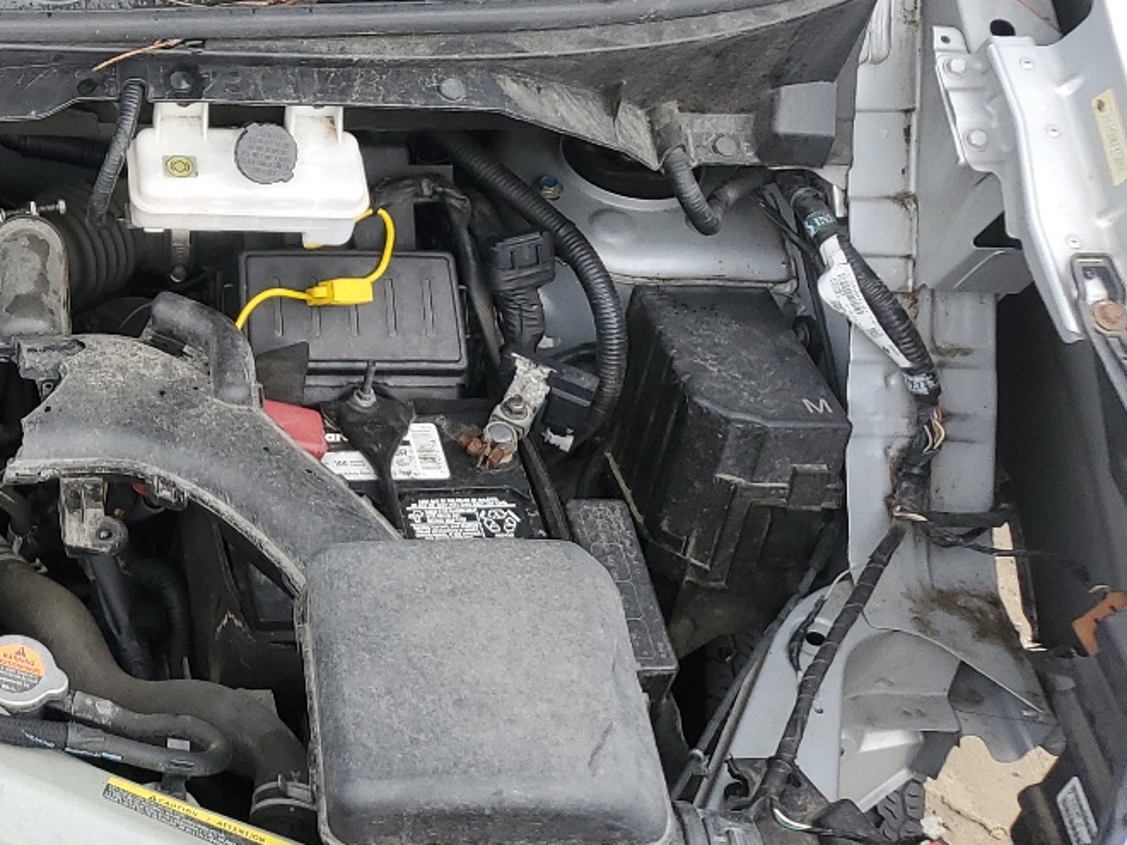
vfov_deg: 23.0
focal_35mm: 63
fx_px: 2051
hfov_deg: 27.7
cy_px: 201
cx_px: -155
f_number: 1.5
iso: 50
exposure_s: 1/312
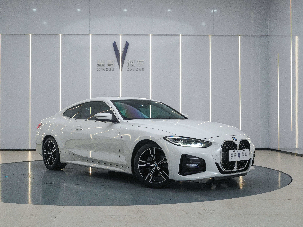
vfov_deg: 32.5
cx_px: 144
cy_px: 112
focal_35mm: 45
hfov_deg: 42.5
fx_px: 390
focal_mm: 27
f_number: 7.1
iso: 640
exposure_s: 1/80
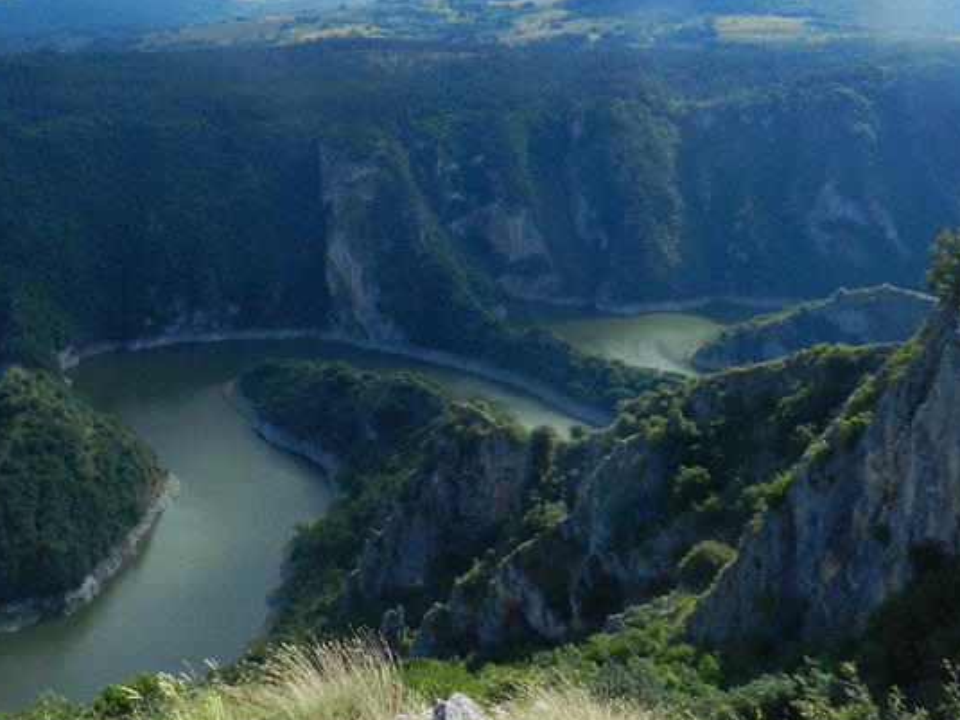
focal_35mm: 44
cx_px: 208
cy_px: 224
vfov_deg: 32.5
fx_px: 1220
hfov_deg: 41.3
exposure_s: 1/800
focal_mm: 4
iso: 160
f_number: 4
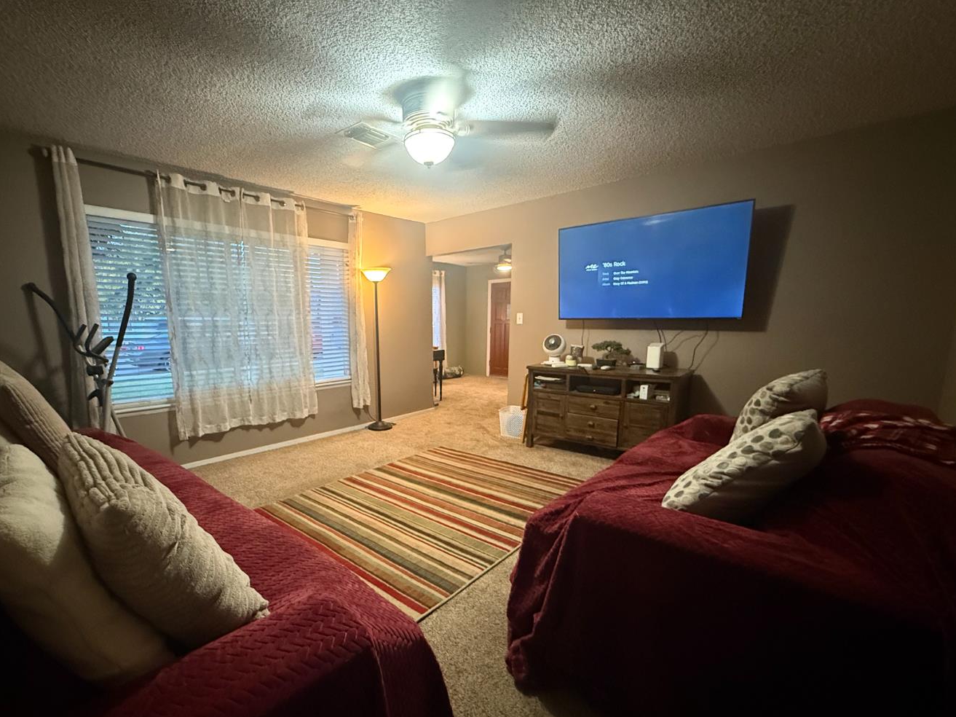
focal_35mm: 16
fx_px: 442
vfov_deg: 77.8
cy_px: 397
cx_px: 416
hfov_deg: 94.0
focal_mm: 2.22
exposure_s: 1/40
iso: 1000
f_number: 2.2
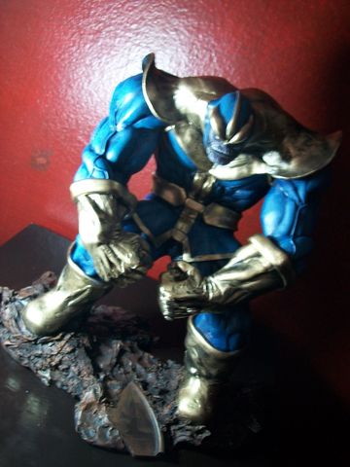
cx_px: 175
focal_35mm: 32
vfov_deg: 56.8
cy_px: 234
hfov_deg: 44.2
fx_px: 431
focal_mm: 5.7
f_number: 2.9
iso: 160
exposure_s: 1/8
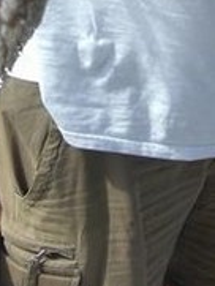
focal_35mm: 132
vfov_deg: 13.8
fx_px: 1092
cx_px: 27
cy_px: -166
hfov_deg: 11.2
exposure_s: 1/200
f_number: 8
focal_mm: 7.9
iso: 80
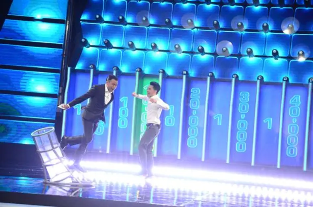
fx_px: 976
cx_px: 156
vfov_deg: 12.1
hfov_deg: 18.2
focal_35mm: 112
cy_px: 104
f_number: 5
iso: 5000
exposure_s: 1/500
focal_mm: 75
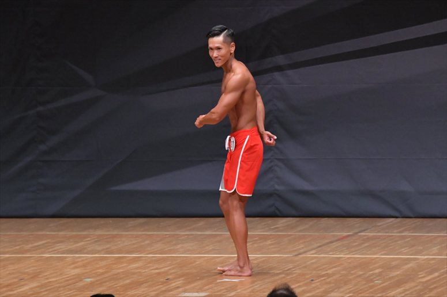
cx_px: 224
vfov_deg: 4.8
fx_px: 3537
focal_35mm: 285
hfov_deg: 7.2
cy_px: 148
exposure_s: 1/400
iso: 6400
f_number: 5.6
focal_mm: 190
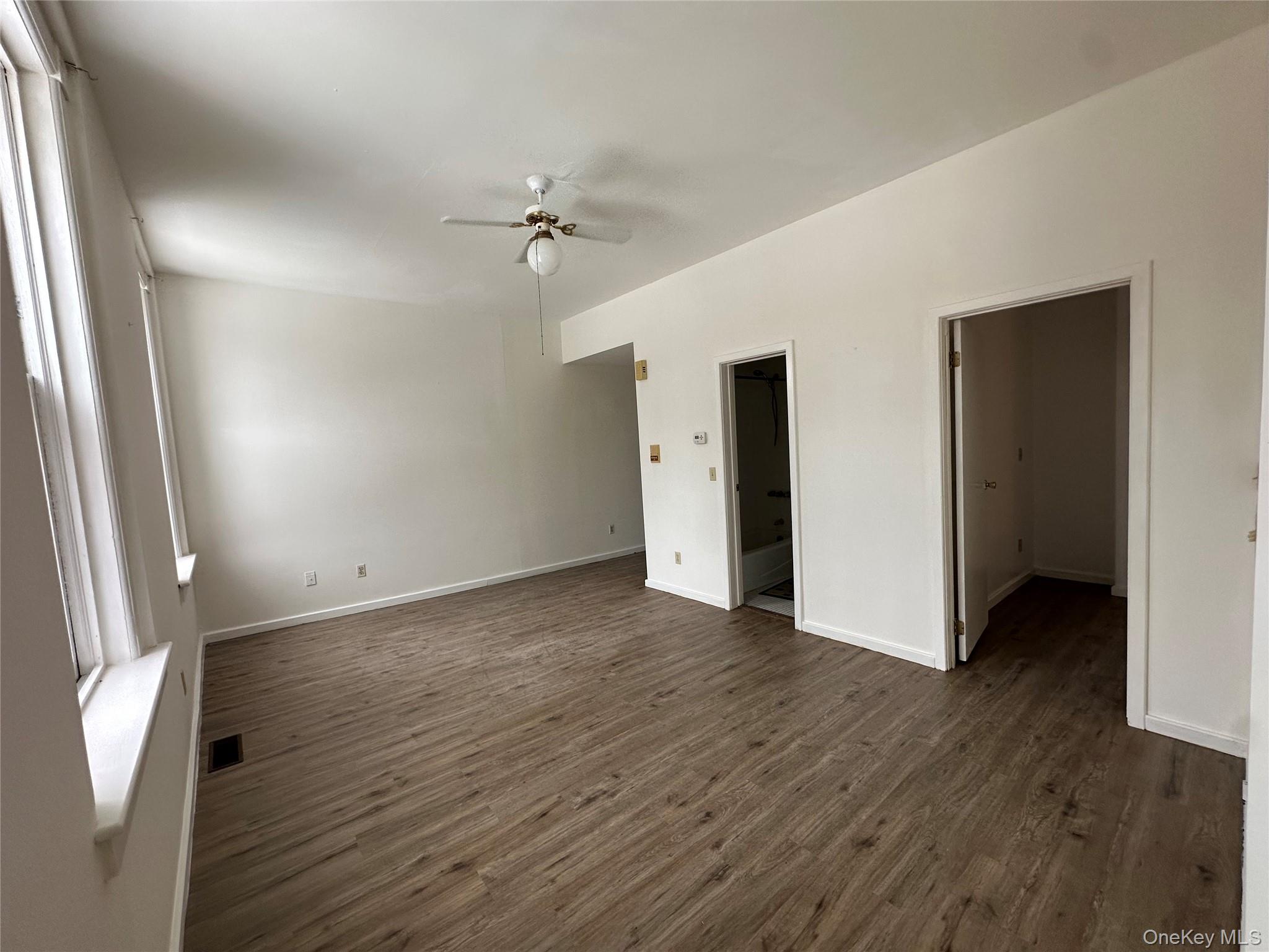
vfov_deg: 85.7
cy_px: 476
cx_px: 634
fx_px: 513
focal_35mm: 14
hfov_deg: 102.1
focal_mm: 2.22
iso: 100
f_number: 2.2
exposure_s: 1/99
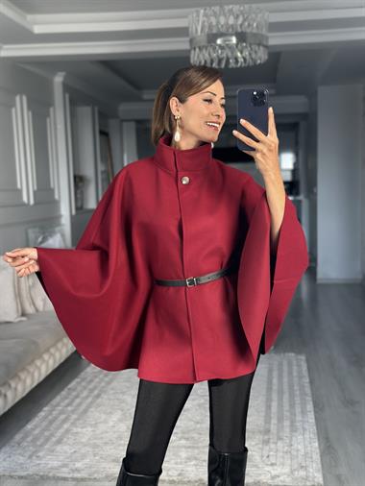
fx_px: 674
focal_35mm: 48
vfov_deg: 39.6
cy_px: 243
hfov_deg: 30.3
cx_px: 182
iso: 125
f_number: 1.78
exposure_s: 1/121
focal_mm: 6.86
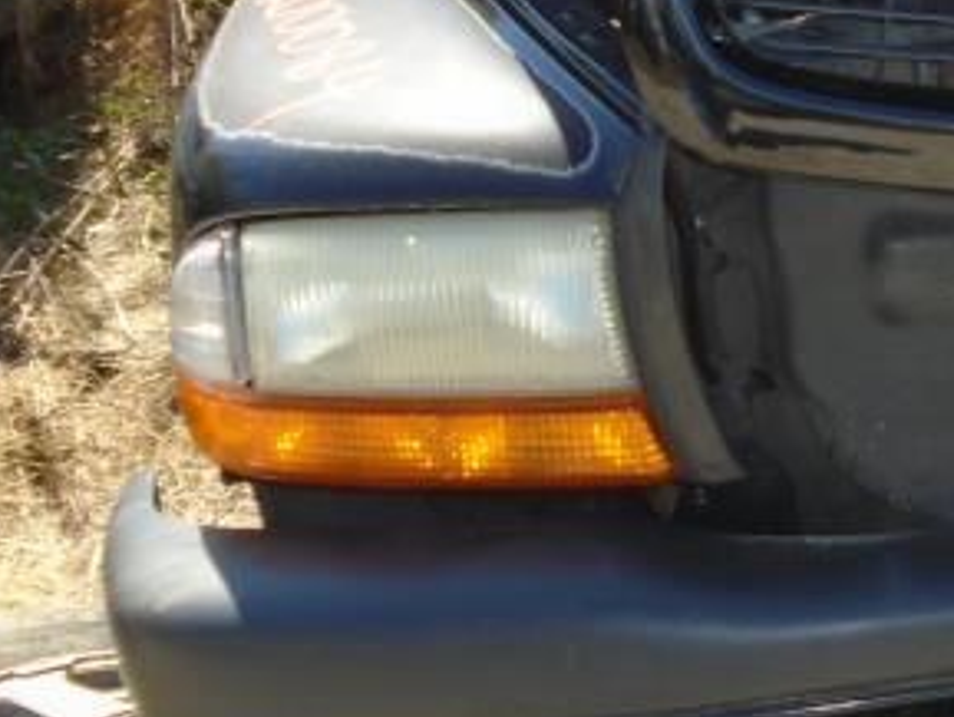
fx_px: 1985
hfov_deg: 25.0
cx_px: 1070
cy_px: 261
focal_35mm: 72
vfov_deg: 20.4
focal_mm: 4.6
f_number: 3.2
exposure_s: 1/400
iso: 100
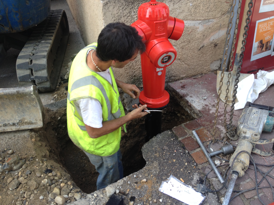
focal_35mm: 35
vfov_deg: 40.7
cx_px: 137
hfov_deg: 52.6
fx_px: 277
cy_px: 102
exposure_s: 1/150
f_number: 2.4
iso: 50
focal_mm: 4.28
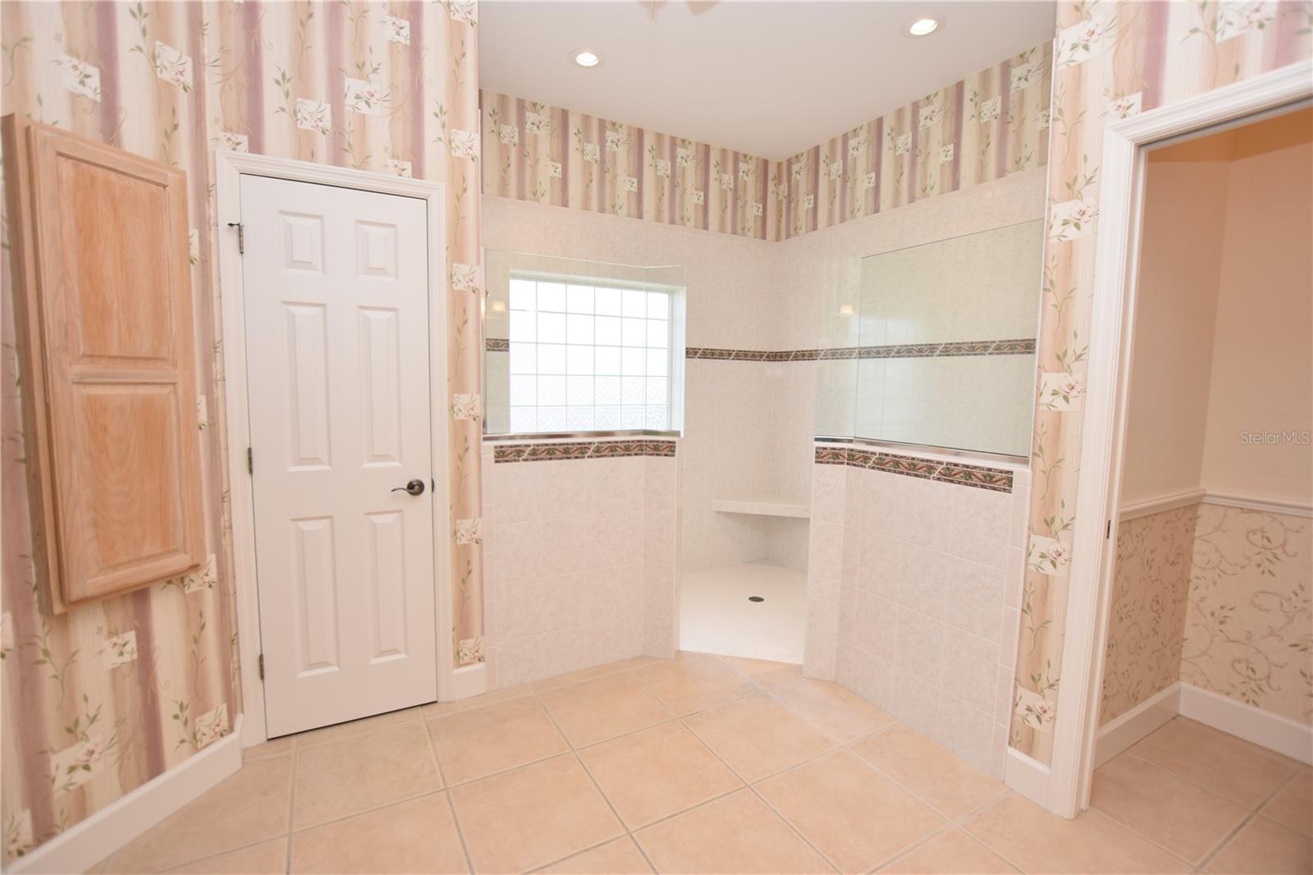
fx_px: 547
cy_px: 438
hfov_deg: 100.4
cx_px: 656
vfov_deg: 77.3
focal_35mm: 15
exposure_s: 1/60
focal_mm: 10
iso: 200
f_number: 4
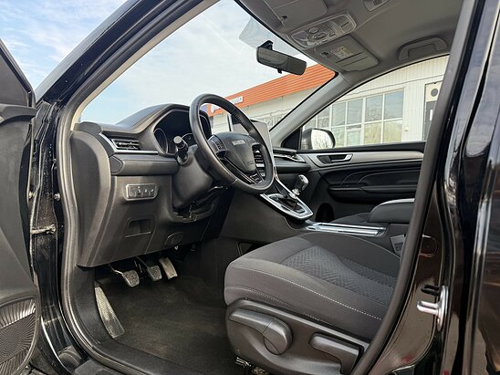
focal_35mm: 24
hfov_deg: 71.6
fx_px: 347
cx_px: 250
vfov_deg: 56.8
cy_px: 188
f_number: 1.78
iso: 80
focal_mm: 6.76
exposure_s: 1/532
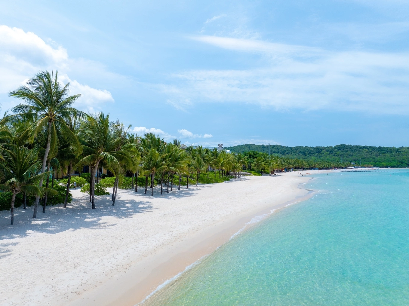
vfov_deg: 56.8
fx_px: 283
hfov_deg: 71.6
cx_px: 204
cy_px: 153
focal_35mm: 24
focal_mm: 12.29
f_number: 2.8
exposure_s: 1/2500
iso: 100
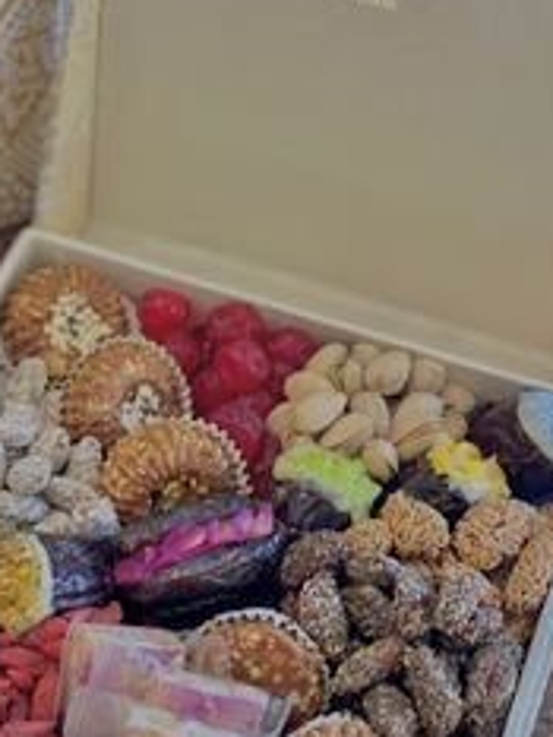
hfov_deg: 15.4
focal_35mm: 95
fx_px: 2022
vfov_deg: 20.6
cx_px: 70
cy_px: 357
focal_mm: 6
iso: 40
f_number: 2
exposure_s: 1/100
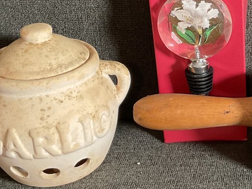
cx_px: 272
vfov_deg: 17.5
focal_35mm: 84
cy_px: 61
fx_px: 612
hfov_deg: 22.1
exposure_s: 1/60
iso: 160
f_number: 1.8
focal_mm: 3
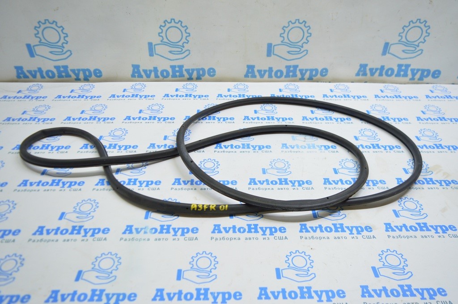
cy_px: 152
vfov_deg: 47.9
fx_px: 343
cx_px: 229
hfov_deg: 67.4
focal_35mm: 27
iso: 400
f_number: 3.5
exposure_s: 1/50
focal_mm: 18
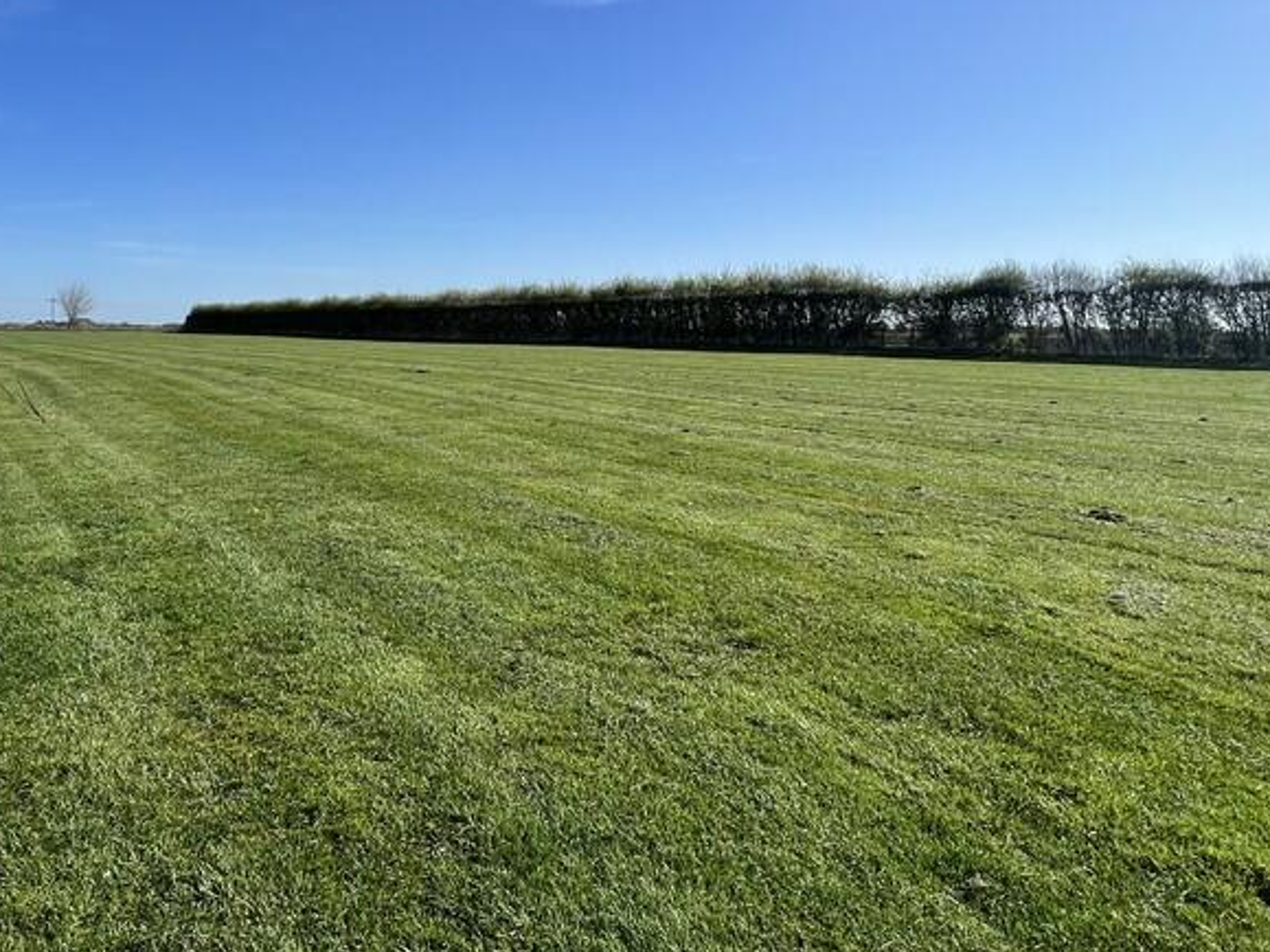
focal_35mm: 23
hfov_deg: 72.4
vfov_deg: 57.7
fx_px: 844
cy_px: 329
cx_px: 461
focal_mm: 1.57
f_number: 1.8
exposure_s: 1/1908
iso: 32
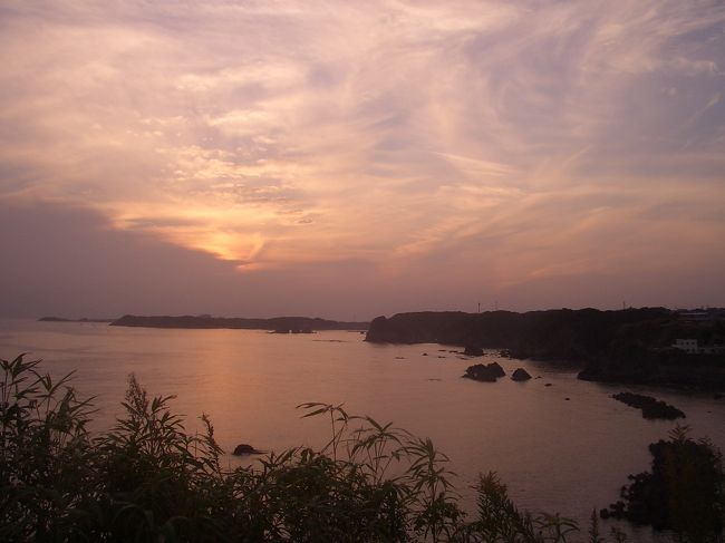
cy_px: 272
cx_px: 362
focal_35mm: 35
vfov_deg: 40.7
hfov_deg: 52.6
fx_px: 733
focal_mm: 5.8
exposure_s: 1/400
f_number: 4.3
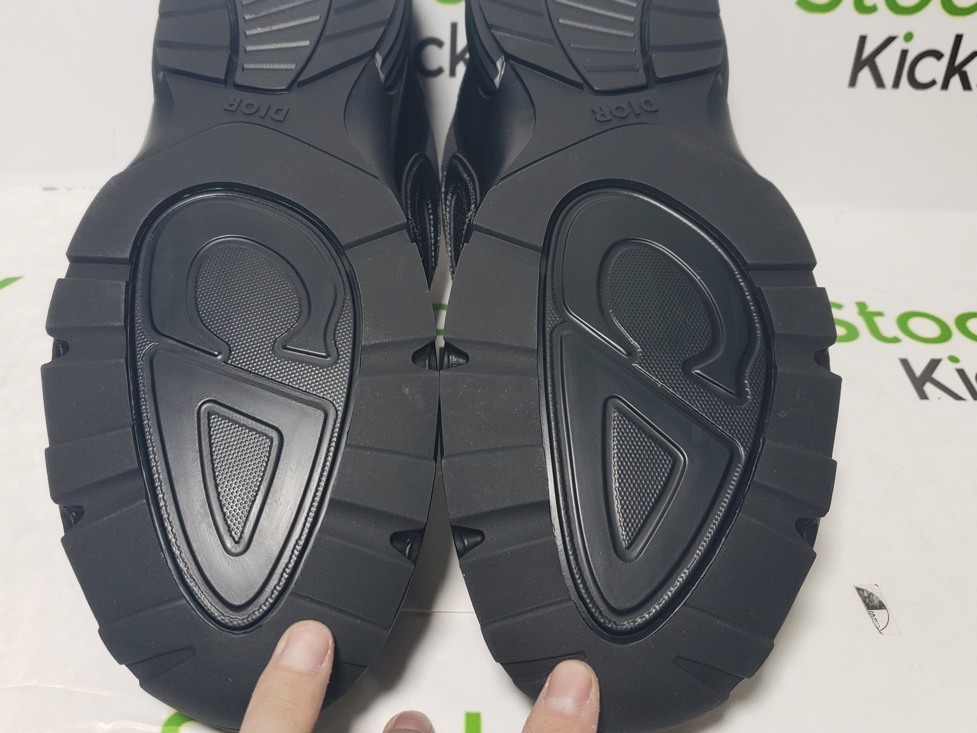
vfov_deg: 42.7
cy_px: 292
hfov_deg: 55.3
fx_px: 931
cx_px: 443
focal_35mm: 33
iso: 50
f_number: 1.5
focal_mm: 4.3
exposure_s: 1/279
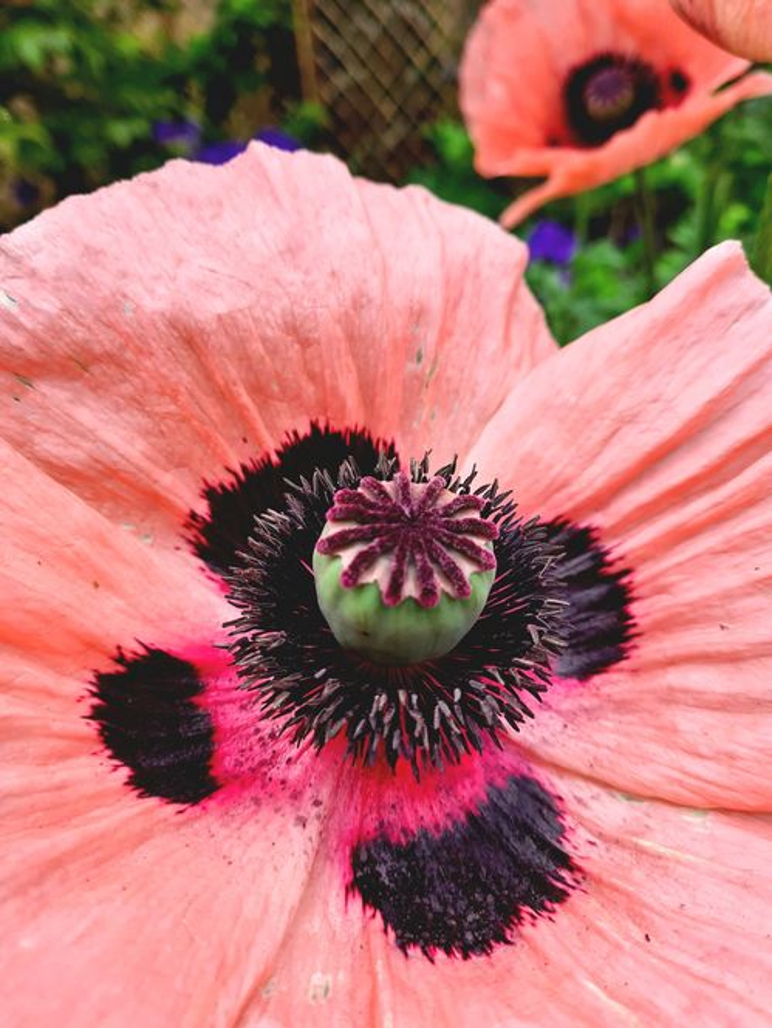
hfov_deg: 53.1
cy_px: 514
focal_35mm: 26
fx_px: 773
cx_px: 386
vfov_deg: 67.3
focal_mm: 5.4
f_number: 1.8
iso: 50
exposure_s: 1/2000
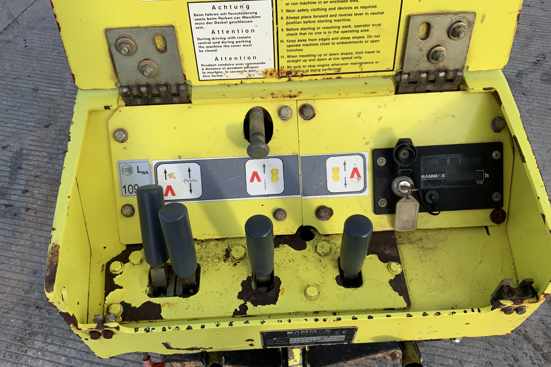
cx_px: 281
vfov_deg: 42.3
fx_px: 474
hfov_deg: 60.3
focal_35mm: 31
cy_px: 188
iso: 16
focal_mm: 3
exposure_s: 1/504
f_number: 1.8
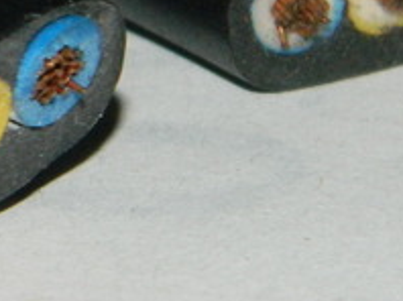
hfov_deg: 3.0
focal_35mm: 653
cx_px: -98
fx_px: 7593
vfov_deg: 2.3
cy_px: 155
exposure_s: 1/60
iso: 200
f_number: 13.4
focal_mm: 23.2
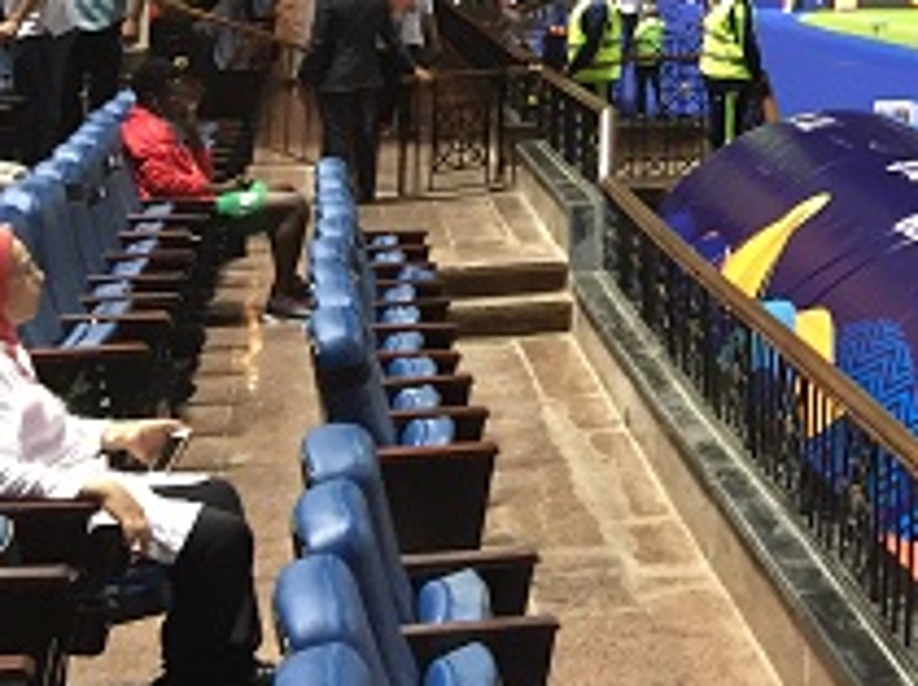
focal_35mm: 83
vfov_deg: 16.5
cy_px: -267
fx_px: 2199
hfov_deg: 21.3
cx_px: 1207
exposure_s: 1/33
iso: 100
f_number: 2.2
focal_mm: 4.15
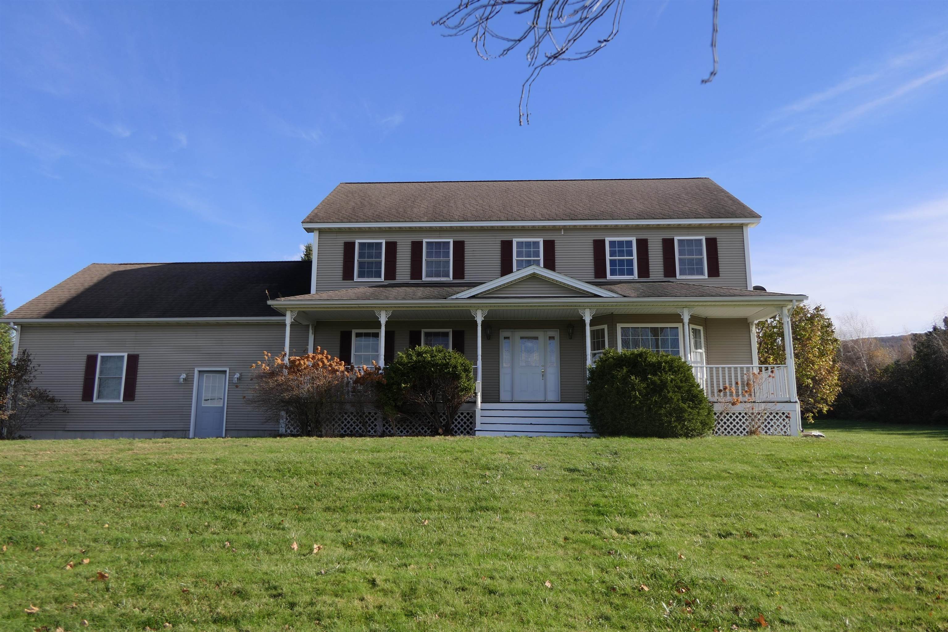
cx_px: 474
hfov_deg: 71.5
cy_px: 316
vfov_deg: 51.3
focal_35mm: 25
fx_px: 658
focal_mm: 8.8
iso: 125
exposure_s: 1/640
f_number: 4
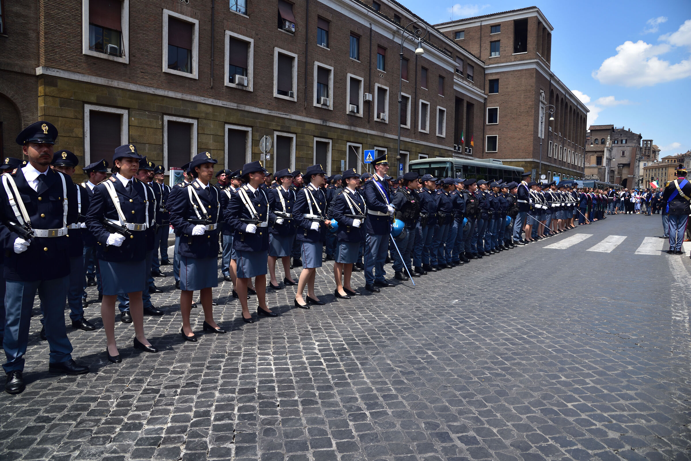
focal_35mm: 24
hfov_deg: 73.7
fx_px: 461
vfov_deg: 53.2
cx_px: 346
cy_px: 230
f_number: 7.1
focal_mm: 24
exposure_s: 1/320
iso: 200
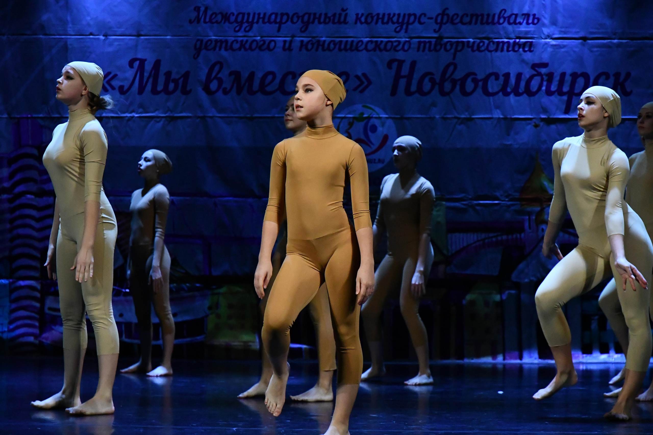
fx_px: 1759
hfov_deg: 21.0
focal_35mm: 97
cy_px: 218
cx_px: 326
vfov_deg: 14.1
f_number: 4
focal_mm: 65
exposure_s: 1/800
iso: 10000
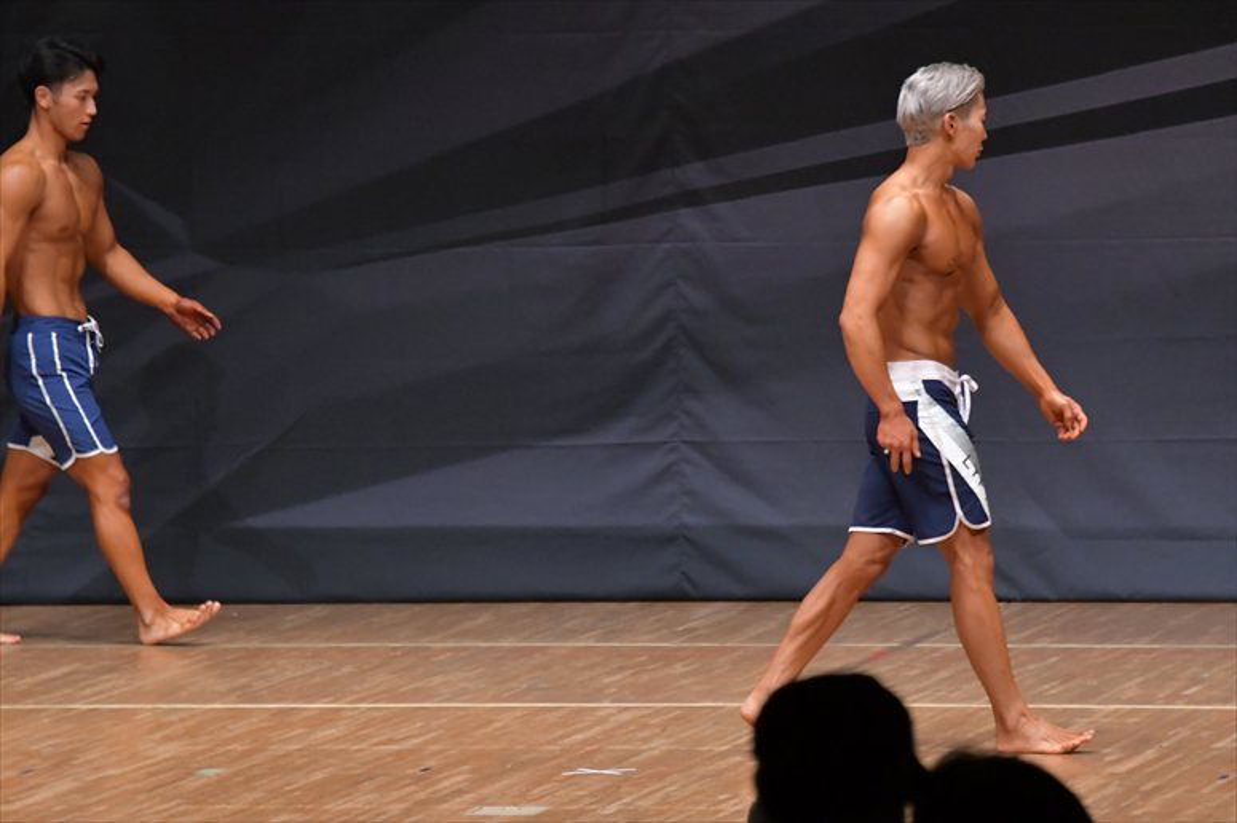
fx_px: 9788
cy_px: 412
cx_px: 618
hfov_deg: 7.2
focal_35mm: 285
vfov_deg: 4.8
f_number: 5.6
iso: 6400
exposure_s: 1/400
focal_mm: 190
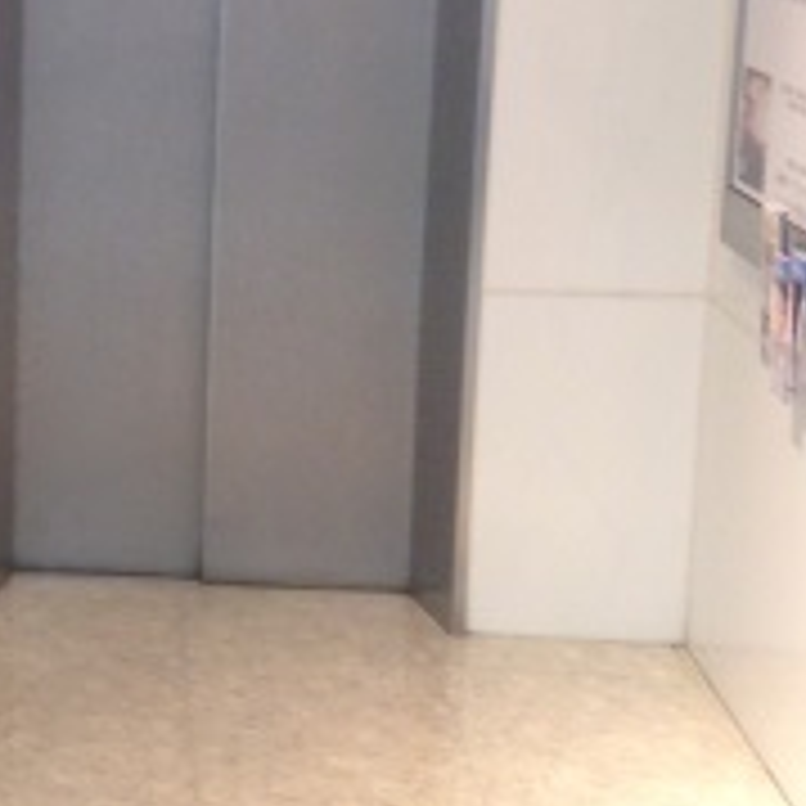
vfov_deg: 16.7
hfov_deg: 15.9
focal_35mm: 104
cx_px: -239
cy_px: 351
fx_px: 2740
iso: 80
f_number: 2.4
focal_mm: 4.12
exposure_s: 1/20
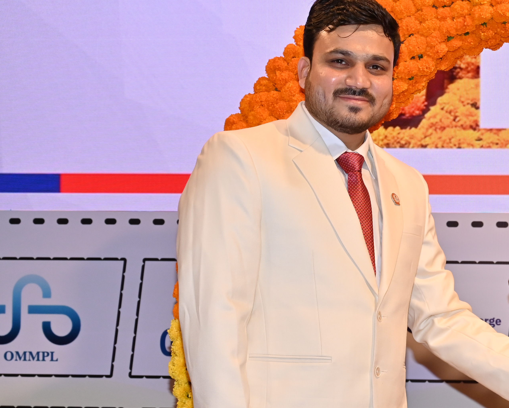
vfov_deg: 13.8
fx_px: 1672
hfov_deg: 16.6
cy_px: 352
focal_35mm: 111
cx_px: 598
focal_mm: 50
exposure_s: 1/160
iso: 500
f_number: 5.6
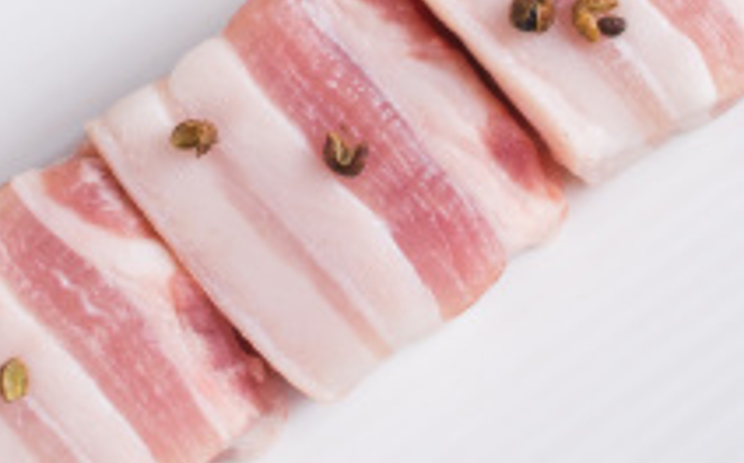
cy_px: -135
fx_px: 2694
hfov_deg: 15.7
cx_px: 316
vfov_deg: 9.7
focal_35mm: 133
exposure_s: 1/200
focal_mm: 18
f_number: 13
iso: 100
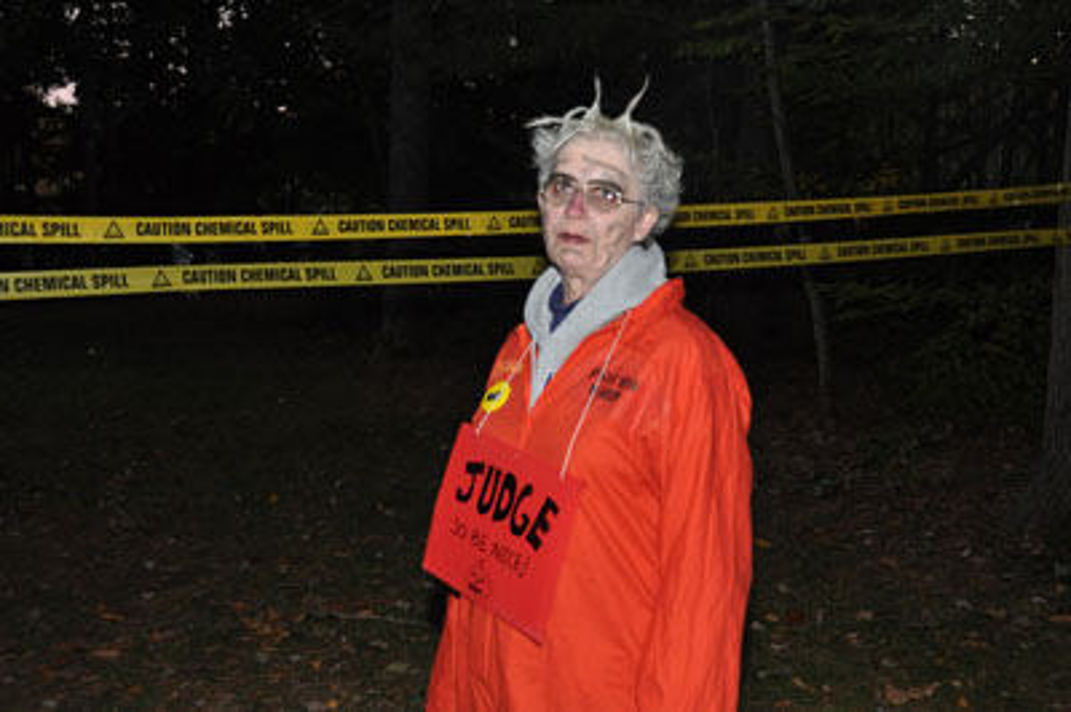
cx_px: 536
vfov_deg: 33.0
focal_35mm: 40
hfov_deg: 48.0
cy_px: 356
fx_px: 1204
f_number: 4
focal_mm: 27
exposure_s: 1/60
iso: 800
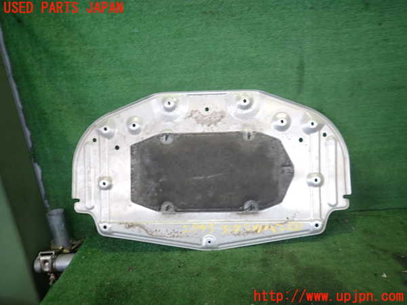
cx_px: 204
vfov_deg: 54.9
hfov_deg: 69.4
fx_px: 294
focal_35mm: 25
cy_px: 152
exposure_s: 1/50
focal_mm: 4.5
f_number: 2
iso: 200
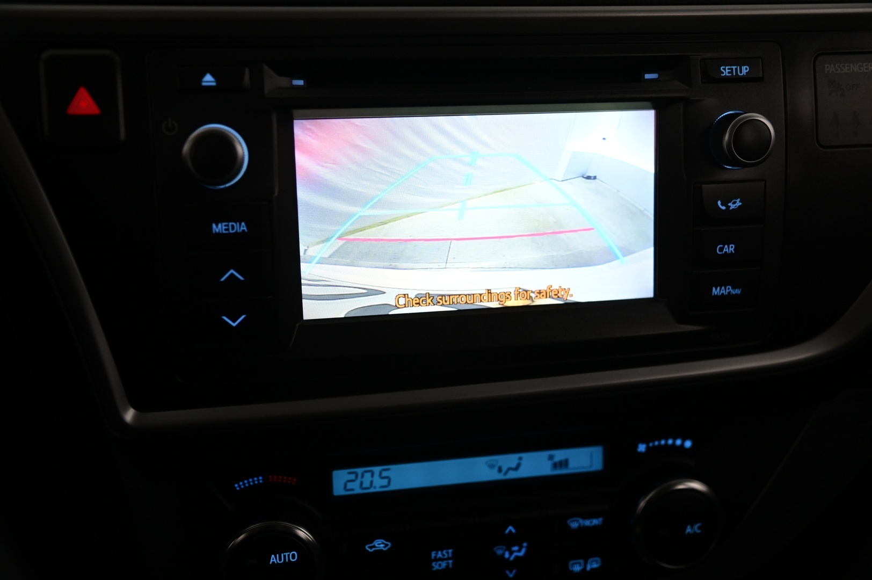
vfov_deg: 30.5
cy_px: 290
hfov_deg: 44.5
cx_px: 436
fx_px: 1065
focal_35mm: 44
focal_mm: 44
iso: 2000
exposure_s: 1/160
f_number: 4
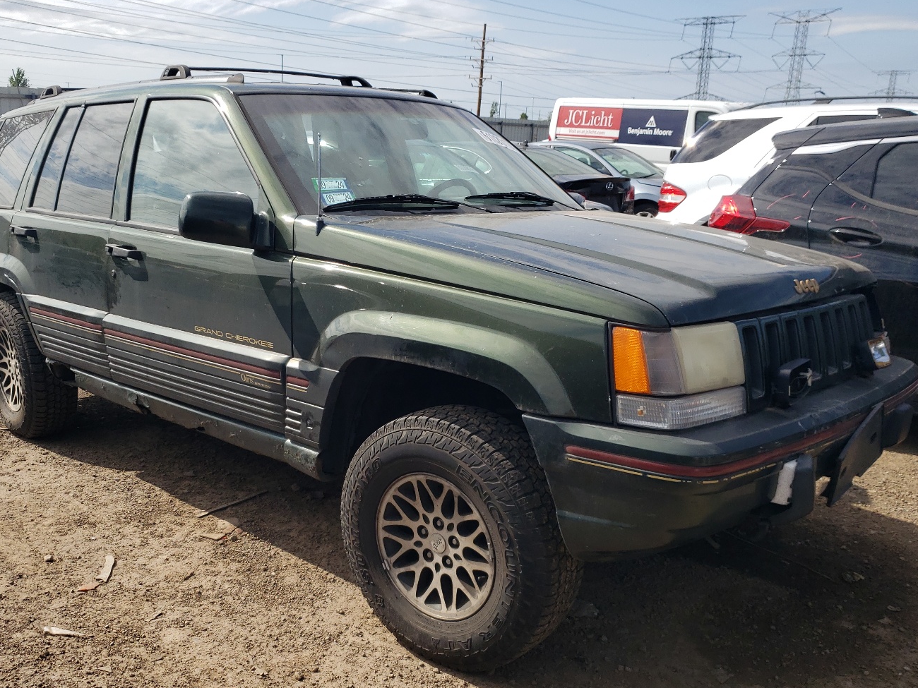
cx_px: 404
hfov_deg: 56.7
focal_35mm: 32
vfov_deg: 44.1
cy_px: 382
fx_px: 849
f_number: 1.5
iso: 50
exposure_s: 1/3333
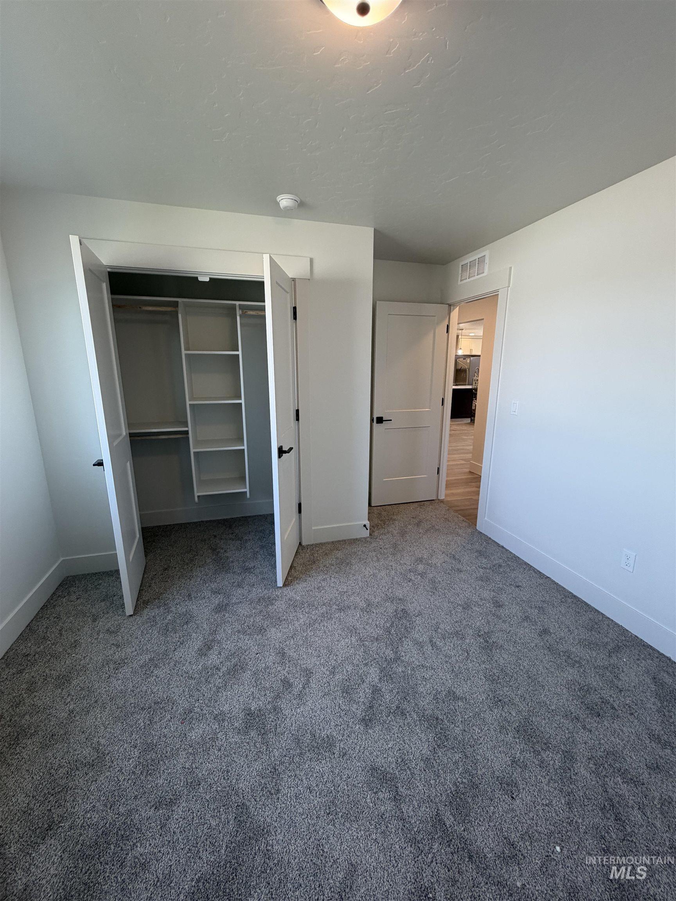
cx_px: 338
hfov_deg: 85.7
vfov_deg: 102.1
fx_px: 365
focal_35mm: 14
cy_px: 450
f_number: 2.2
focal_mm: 2.22
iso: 160
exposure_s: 1/121
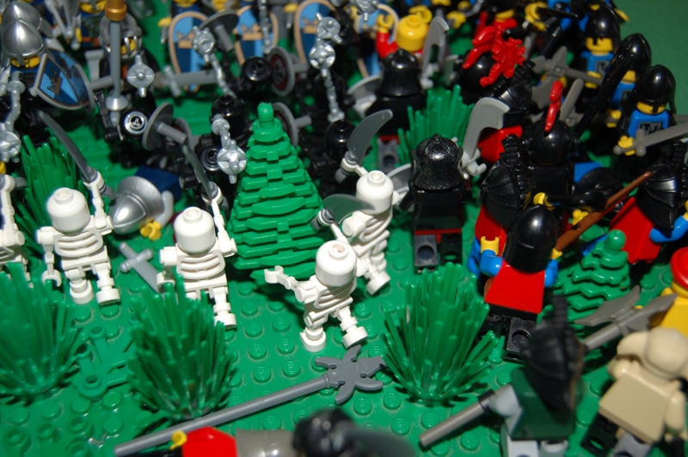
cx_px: 344
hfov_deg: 46.4
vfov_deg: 31.8
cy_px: 228
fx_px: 802
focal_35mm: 42
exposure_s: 1/60
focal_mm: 28
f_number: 4.2
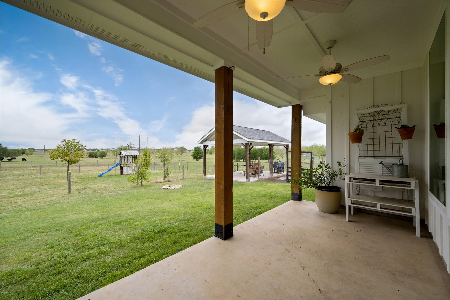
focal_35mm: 14
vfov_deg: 81.2
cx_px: 225
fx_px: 175
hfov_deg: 104.3
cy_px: 150
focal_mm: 14
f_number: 8
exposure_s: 1/3200
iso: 800
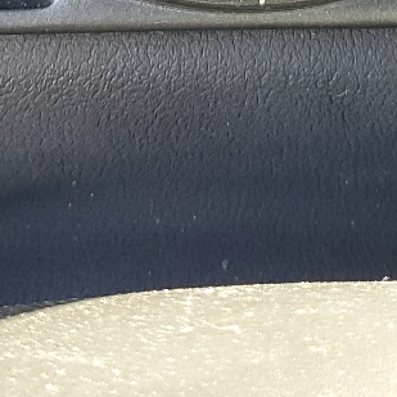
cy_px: -338
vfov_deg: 13.1
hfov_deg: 14.6
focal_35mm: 119
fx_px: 1544
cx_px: 261
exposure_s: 1/60.2
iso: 65
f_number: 1.5
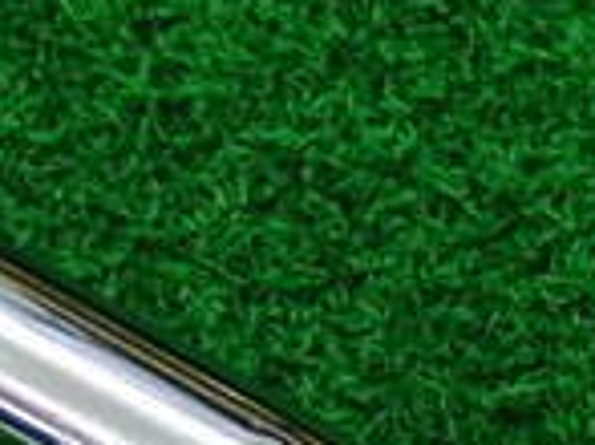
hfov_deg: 12.0
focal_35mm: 161
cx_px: 708
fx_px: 2765
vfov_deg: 8.9
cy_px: 732
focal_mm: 6.42
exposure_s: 1/50
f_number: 3.6
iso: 400
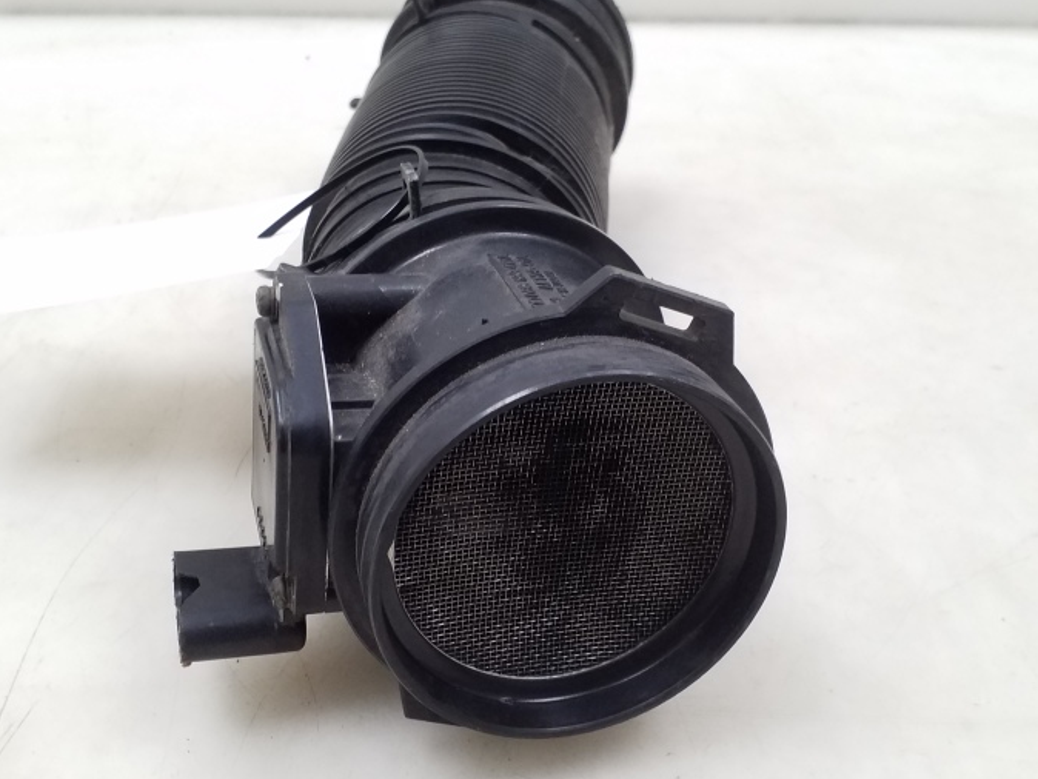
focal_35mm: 41
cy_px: 386
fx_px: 1230
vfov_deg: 35.2
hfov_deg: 45.8
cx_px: 522
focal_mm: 3.6
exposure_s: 1/50
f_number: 1.9
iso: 160
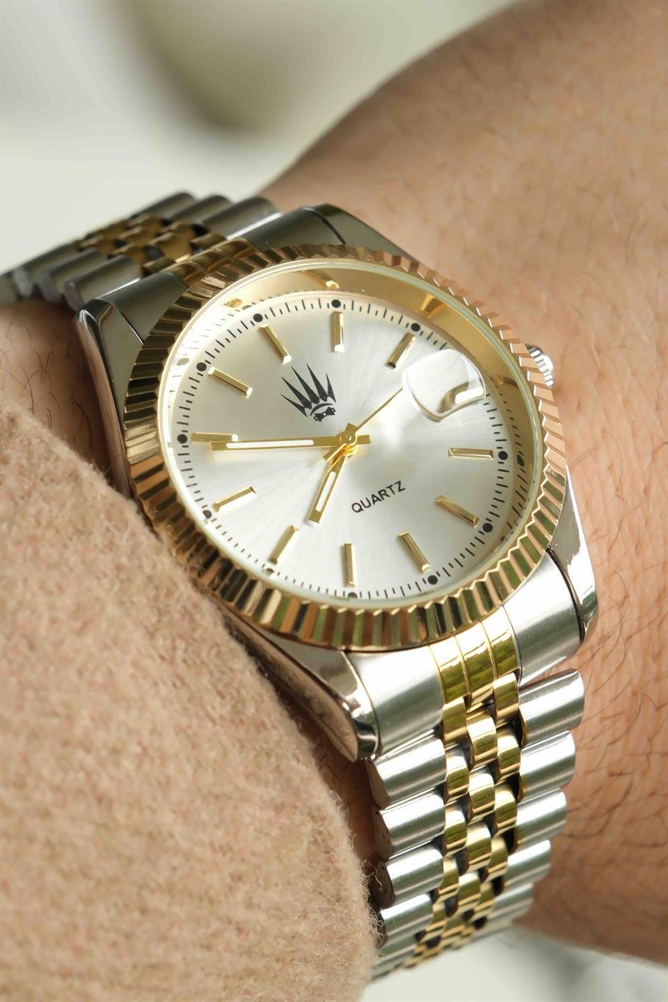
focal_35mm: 120
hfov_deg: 11.4
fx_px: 3340
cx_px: 334
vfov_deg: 17.1
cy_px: 501
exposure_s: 1/40
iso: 250
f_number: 8
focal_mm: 80
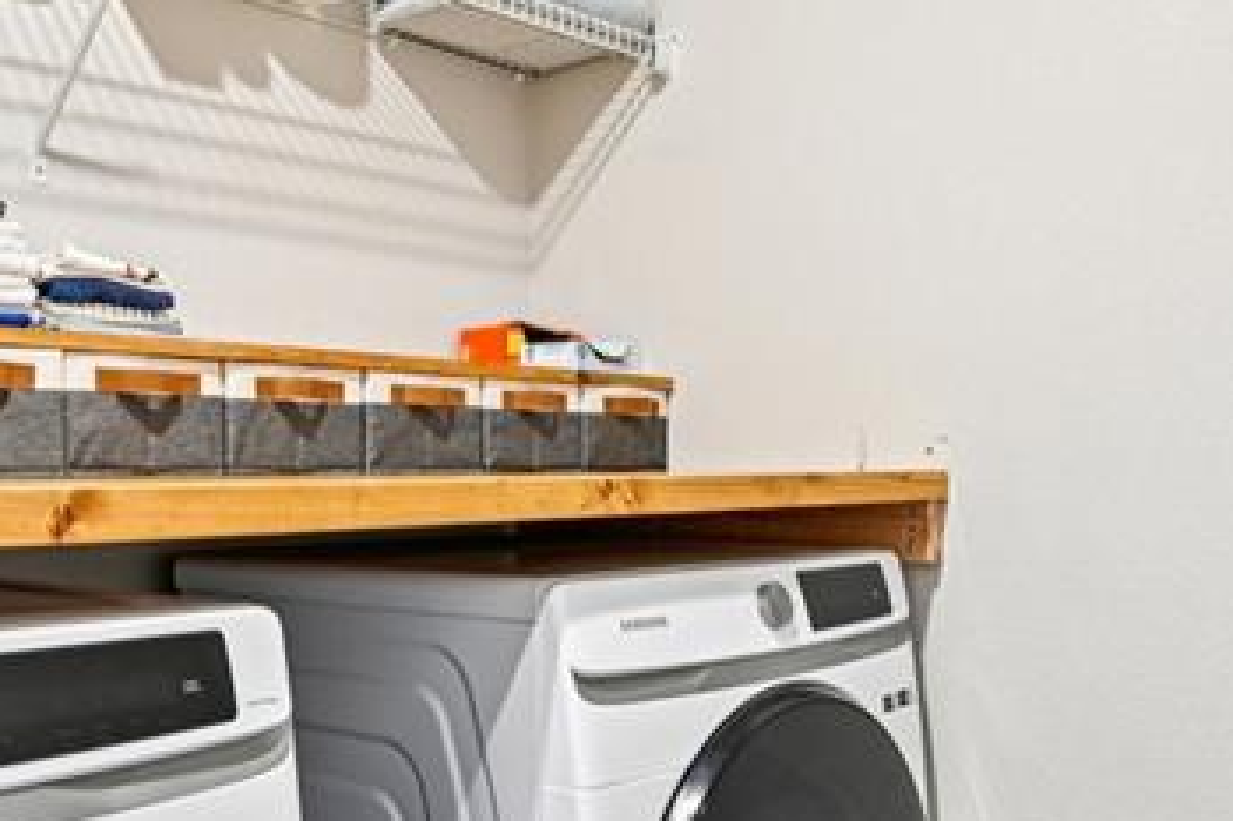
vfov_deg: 32.6
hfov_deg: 47.4
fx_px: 1404
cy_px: 465
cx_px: 609
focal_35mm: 41
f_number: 8
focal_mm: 14
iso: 400
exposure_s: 1/3.33
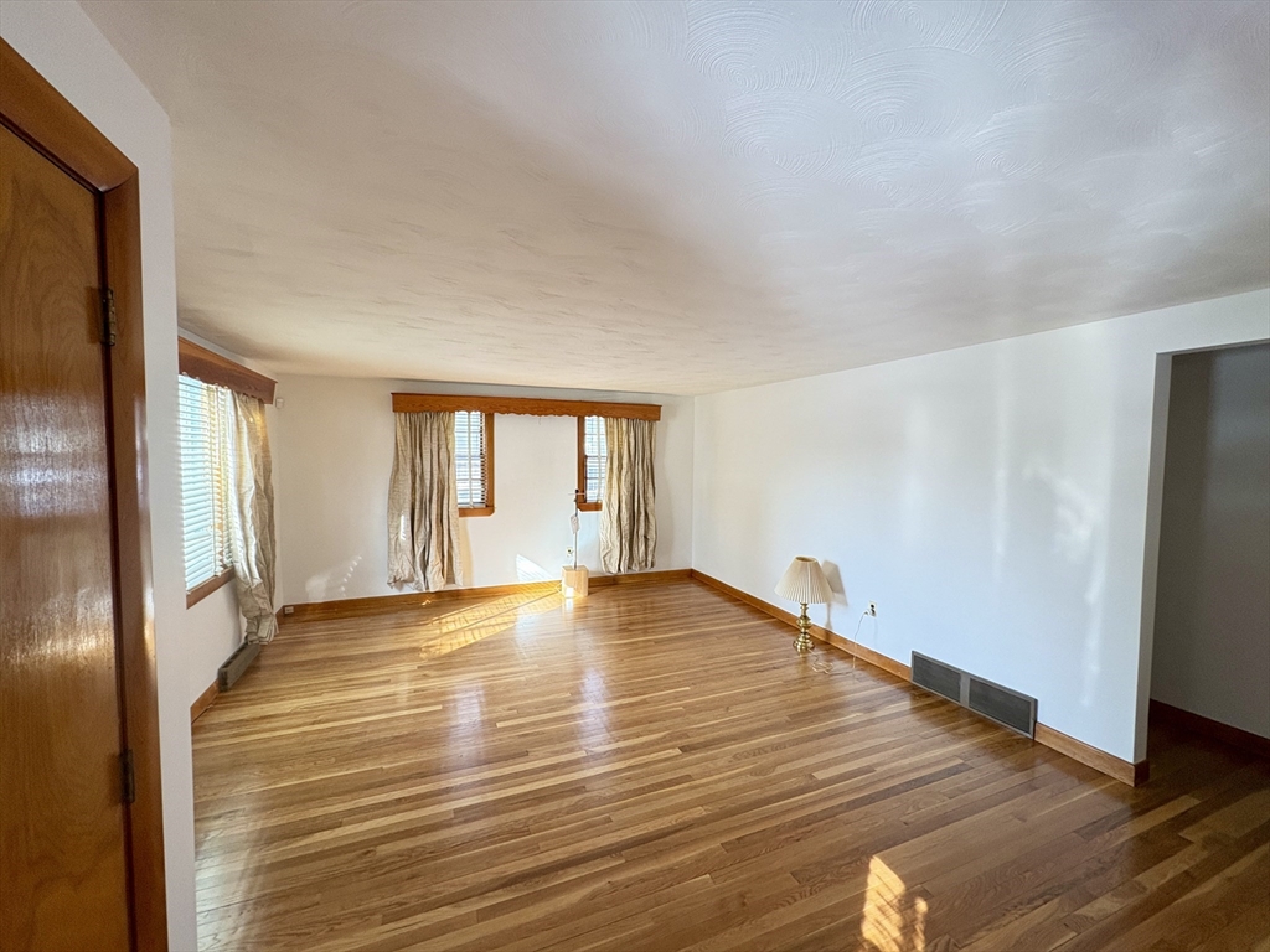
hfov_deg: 102.1
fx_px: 514
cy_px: 476
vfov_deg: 85.7
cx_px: 635
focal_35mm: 14
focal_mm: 2.22
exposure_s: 1/60
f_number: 2.2
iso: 250
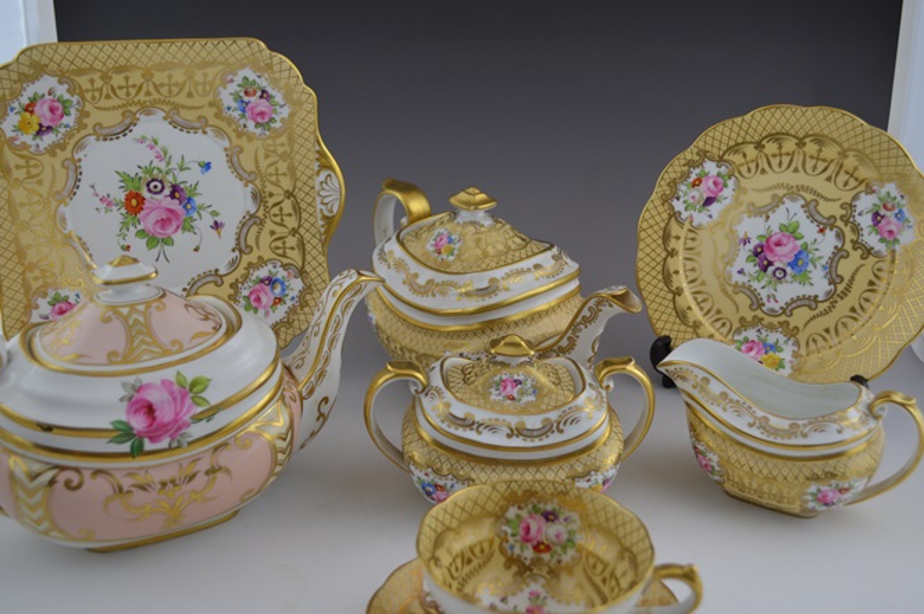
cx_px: 462
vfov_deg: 36.8
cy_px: 307
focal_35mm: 36
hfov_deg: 53.2
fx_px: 923
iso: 400
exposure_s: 1/80
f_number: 4.5
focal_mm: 24
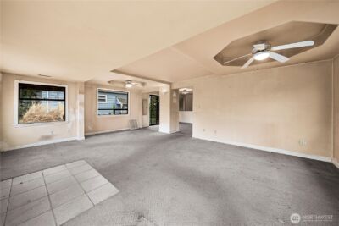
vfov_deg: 90.1
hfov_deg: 112.6
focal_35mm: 12
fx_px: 113
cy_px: 113
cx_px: 170
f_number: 7.1
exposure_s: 1/30
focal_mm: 12
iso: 640
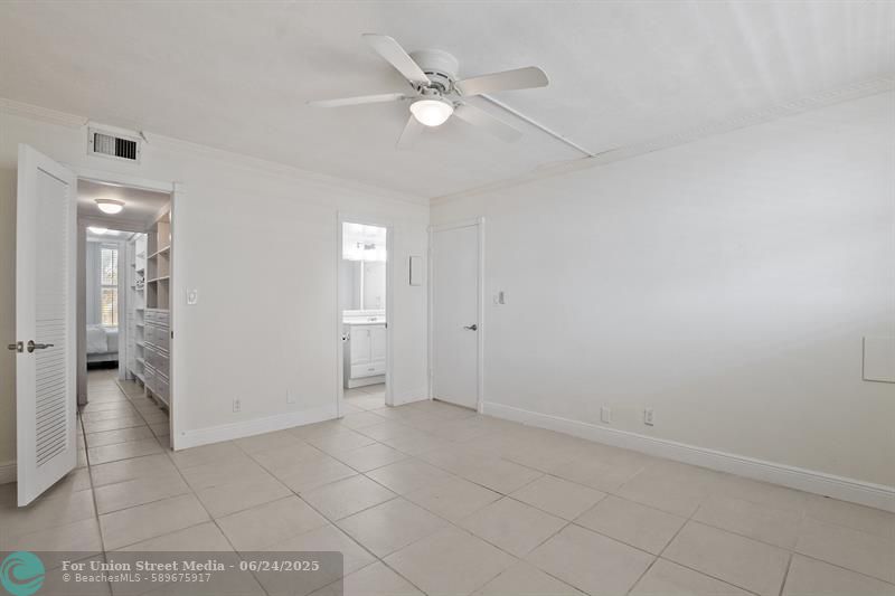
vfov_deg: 77.3
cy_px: 298
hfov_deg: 100.4
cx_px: 448
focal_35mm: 15
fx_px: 373
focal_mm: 10
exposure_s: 1/15
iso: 800
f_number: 8
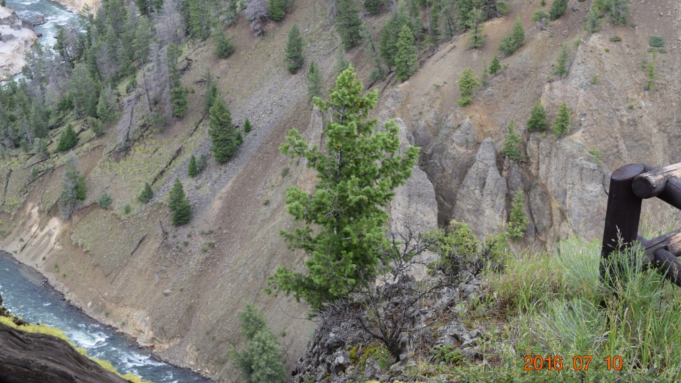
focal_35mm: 51
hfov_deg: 40.6
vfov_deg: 23.5
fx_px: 921
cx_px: 342
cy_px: 168
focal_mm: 32
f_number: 7.1
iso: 400
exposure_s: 1/200
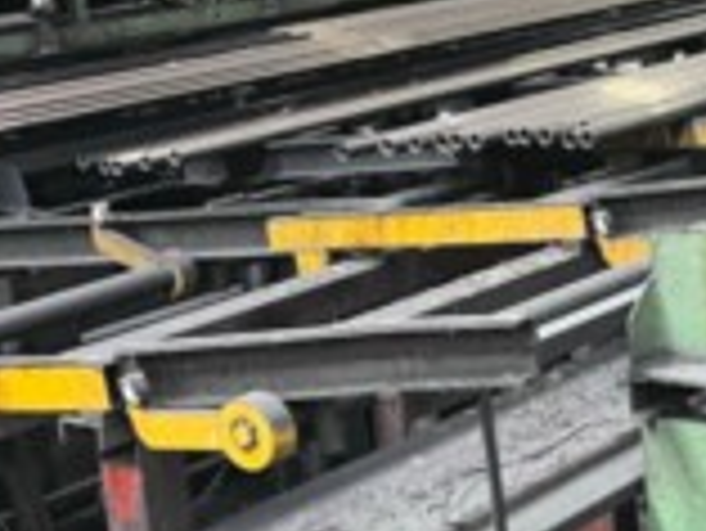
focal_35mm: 96
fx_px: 1959
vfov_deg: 15.4
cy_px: 277
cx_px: 1048
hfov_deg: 18.2
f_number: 1.6
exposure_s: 1/60
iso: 250
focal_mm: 5.1
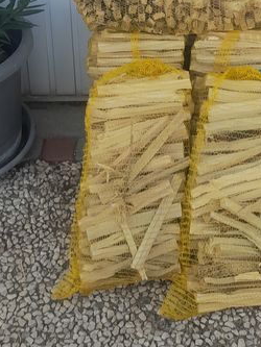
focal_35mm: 75
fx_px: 754
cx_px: 171
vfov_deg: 24.8
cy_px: 1
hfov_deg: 19.6
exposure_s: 1/104
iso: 20
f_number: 2
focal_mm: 4.6
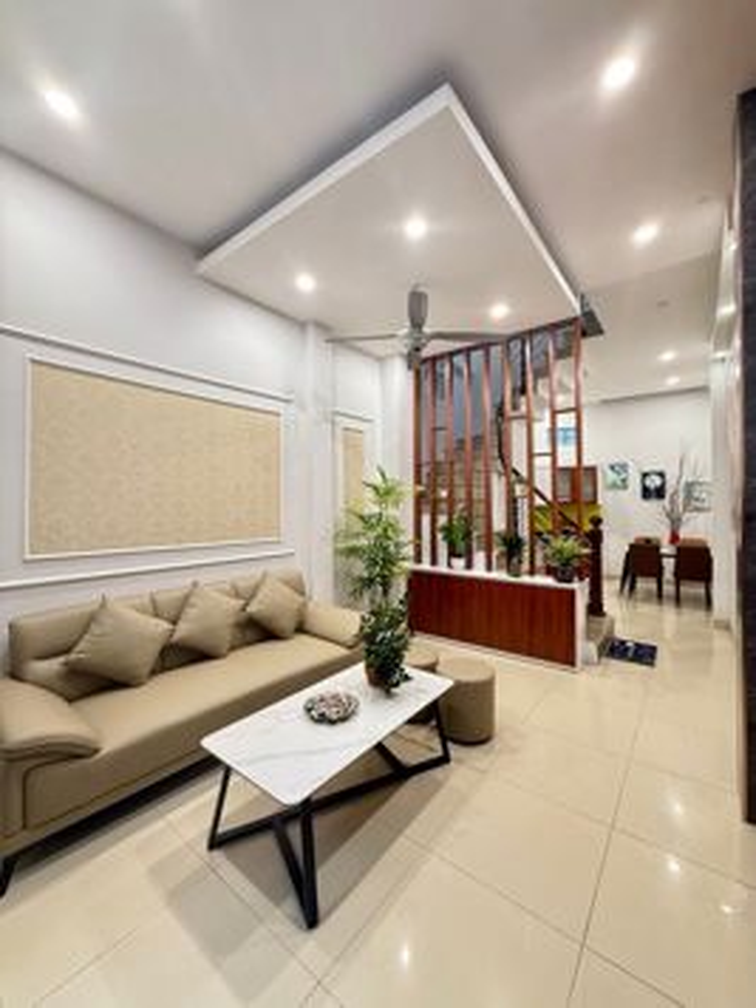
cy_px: 504
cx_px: 378
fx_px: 408
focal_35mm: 14
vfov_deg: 102.1
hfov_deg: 85.7
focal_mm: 2.22
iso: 250
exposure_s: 1/50
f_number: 2.2
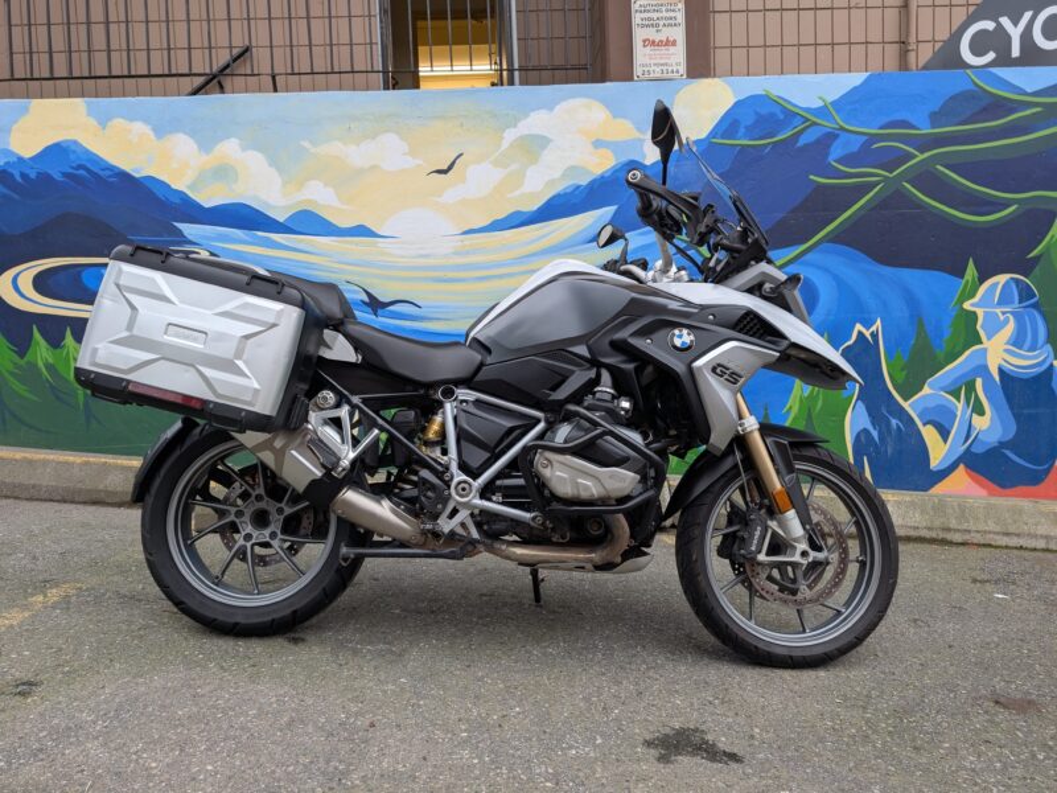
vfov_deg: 56.8
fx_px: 733
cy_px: 396
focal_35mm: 24
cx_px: 528
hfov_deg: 71.6
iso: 19
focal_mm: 6.9
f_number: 1.68
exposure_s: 1/86.2
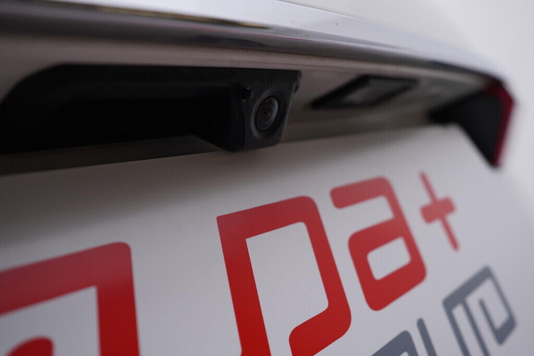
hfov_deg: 53.1
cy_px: 178
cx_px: 267
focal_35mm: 36
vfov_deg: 36.9
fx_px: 534
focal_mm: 24
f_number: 4.5
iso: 125
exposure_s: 1/100
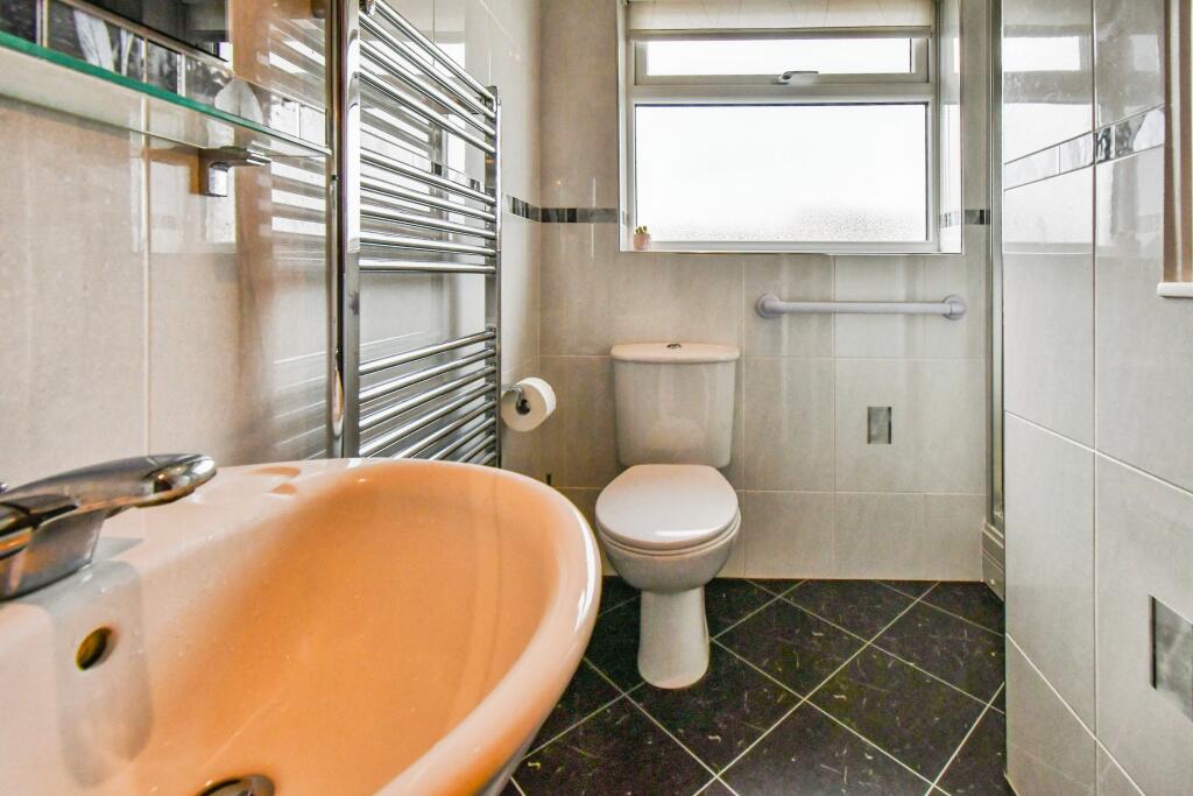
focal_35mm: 15
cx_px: 596
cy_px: 398
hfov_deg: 100.4
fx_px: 497
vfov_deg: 77.3
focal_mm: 10
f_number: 8
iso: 800
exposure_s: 1/160
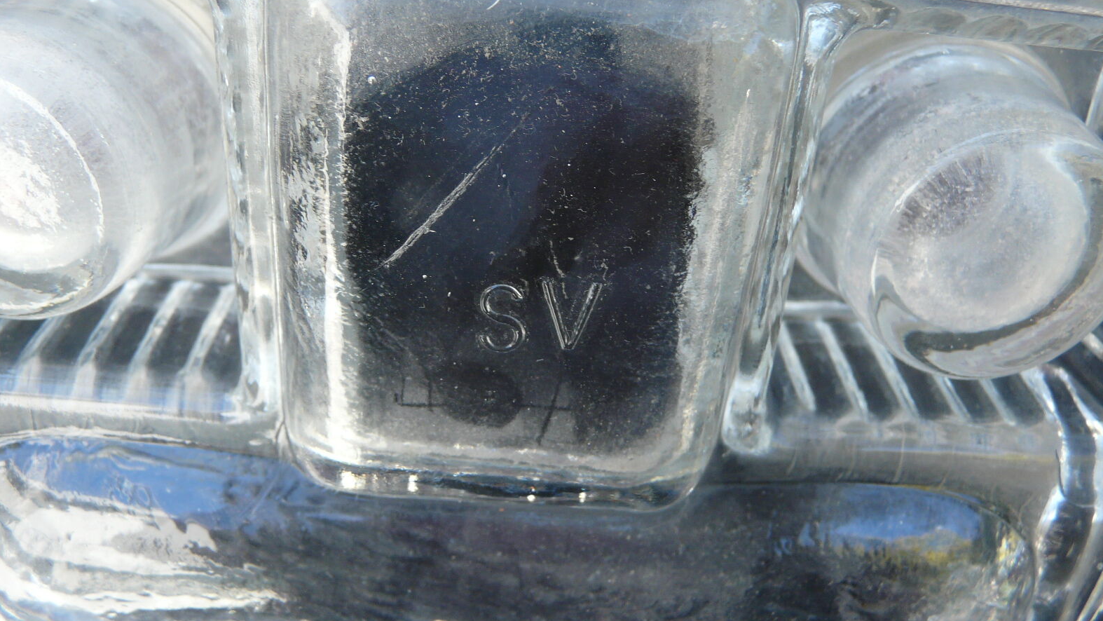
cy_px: 253
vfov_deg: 37.7
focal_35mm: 31
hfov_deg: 62.6
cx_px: 548
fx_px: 907
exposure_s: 1/50
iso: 100
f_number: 2.8
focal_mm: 4.6
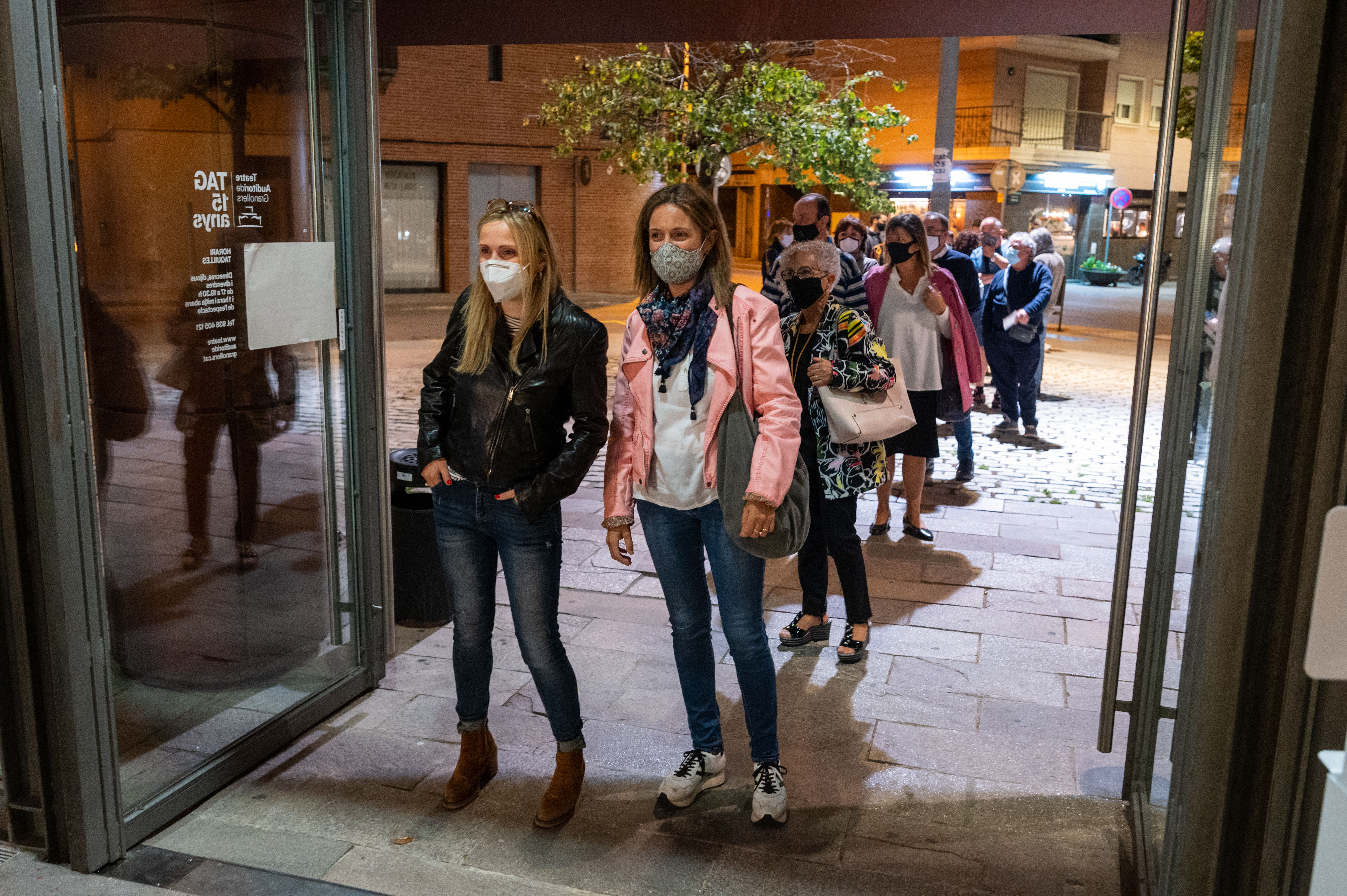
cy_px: 448
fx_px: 1122
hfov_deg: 62.0
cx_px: 674
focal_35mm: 30
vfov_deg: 43.6
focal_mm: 30
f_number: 4
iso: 6400
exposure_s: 1/50
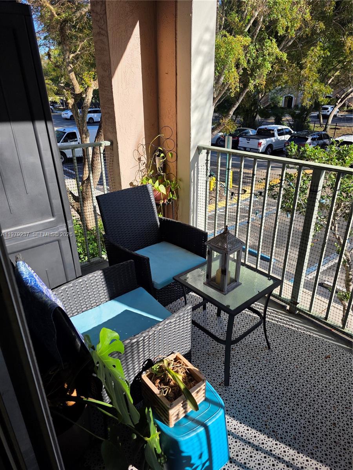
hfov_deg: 58.9
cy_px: 235
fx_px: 313
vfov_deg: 73.9
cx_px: 176
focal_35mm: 23
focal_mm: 6.3
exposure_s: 1/3569
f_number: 1.7
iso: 80
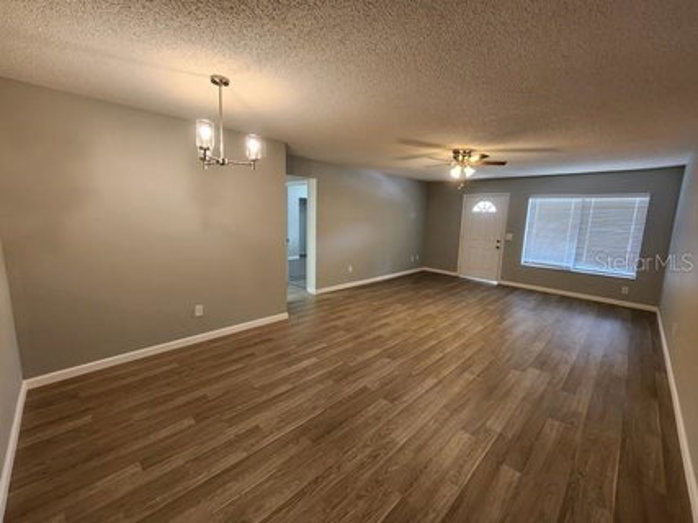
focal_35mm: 13
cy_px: 262
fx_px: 262
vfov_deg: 89.9
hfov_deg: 106.2
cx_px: 349
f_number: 2.2
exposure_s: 1/60
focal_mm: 2.2
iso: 250
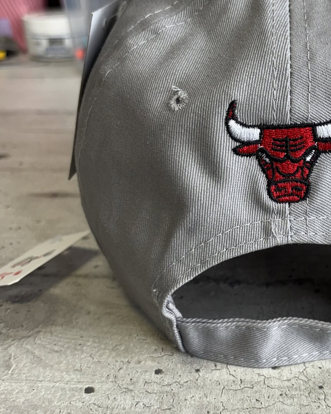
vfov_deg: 38.8
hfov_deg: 30.7
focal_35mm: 48
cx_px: 264
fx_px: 588
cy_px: 208
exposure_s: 1/100
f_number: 1.6
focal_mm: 6
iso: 64
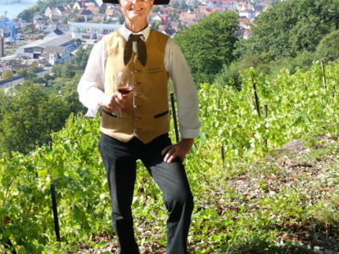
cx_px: 132
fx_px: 597
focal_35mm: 61
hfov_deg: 31.6
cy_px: 104
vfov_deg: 24.0
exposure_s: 1/1000
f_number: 2.8
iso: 200
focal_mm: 9.1
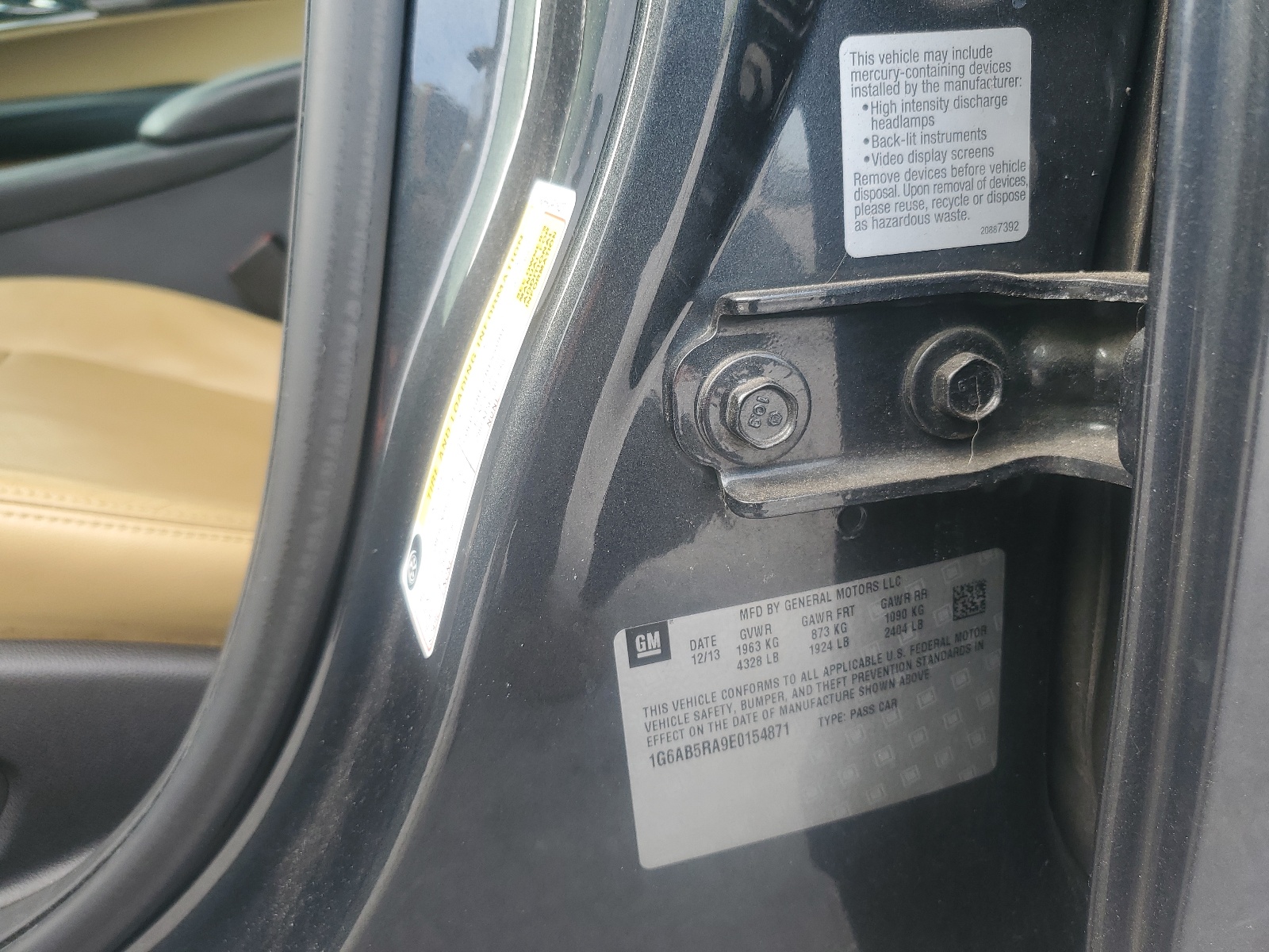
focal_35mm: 26
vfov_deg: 53.1
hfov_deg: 67.3
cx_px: 634
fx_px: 953
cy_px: 476
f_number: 1.5
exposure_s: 1/141
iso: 50
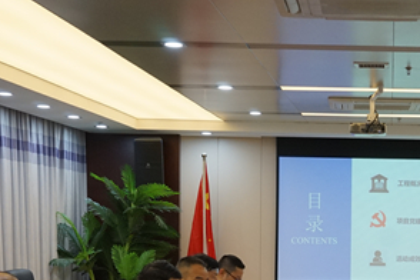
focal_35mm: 97
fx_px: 1132
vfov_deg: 13.8
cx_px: 401
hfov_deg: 20.5
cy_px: 307
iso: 1000
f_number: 5
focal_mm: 38
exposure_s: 1/160
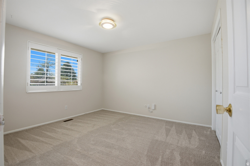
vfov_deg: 73.8
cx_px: 125
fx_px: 111
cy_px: 83
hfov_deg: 96.7
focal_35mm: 16
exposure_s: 1/160
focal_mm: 16
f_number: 9
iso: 250
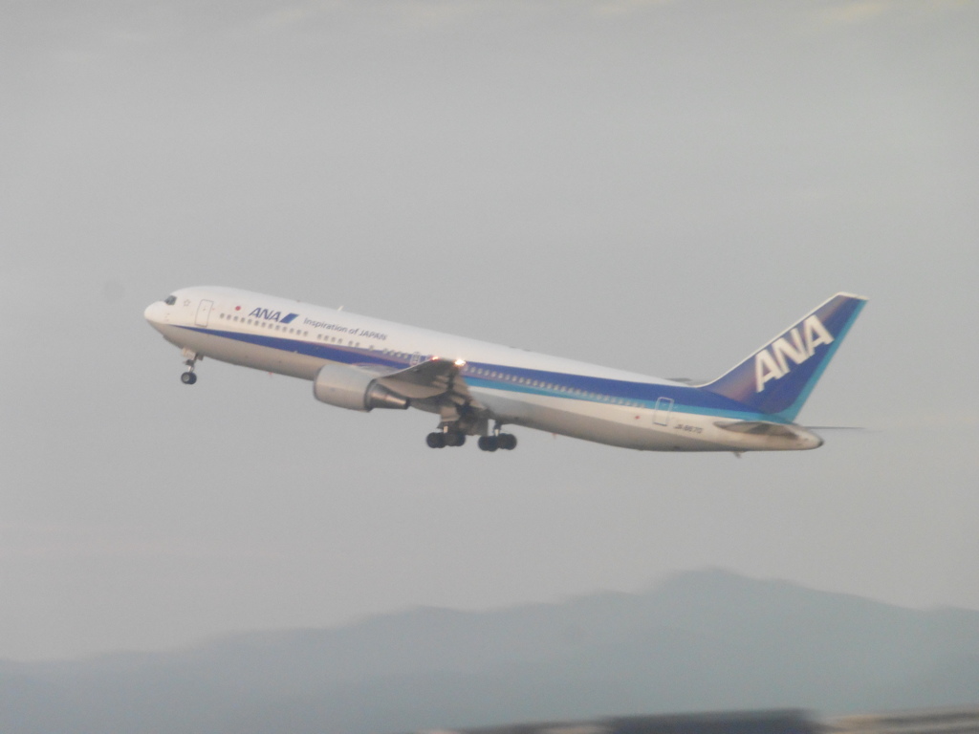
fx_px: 8173
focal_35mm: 289
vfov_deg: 5.1
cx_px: 490
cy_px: 367
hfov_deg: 6.9
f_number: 5.9
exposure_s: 1/30
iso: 500
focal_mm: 51.5
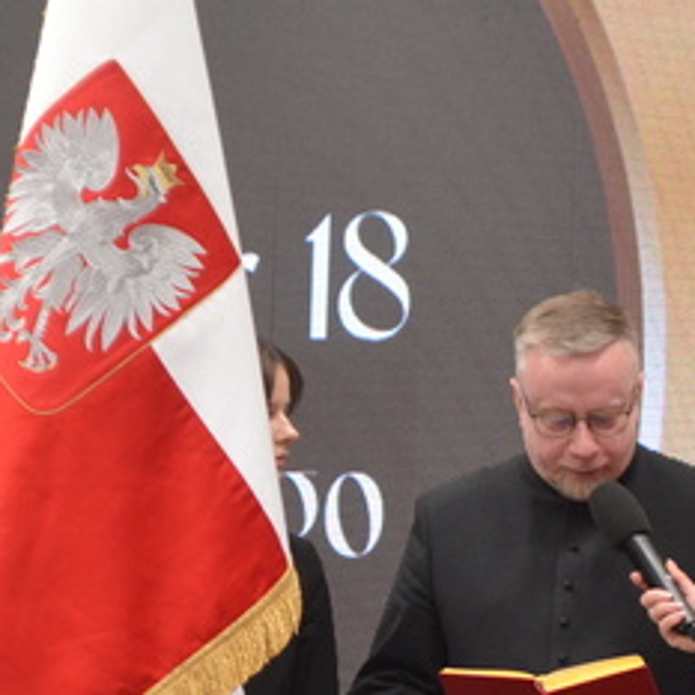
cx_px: 428
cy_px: 695
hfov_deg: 6.8
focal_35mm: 258
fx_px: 5850
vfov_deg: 6.8
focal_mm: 55
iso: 1400
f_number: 5.6
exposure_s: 1/60
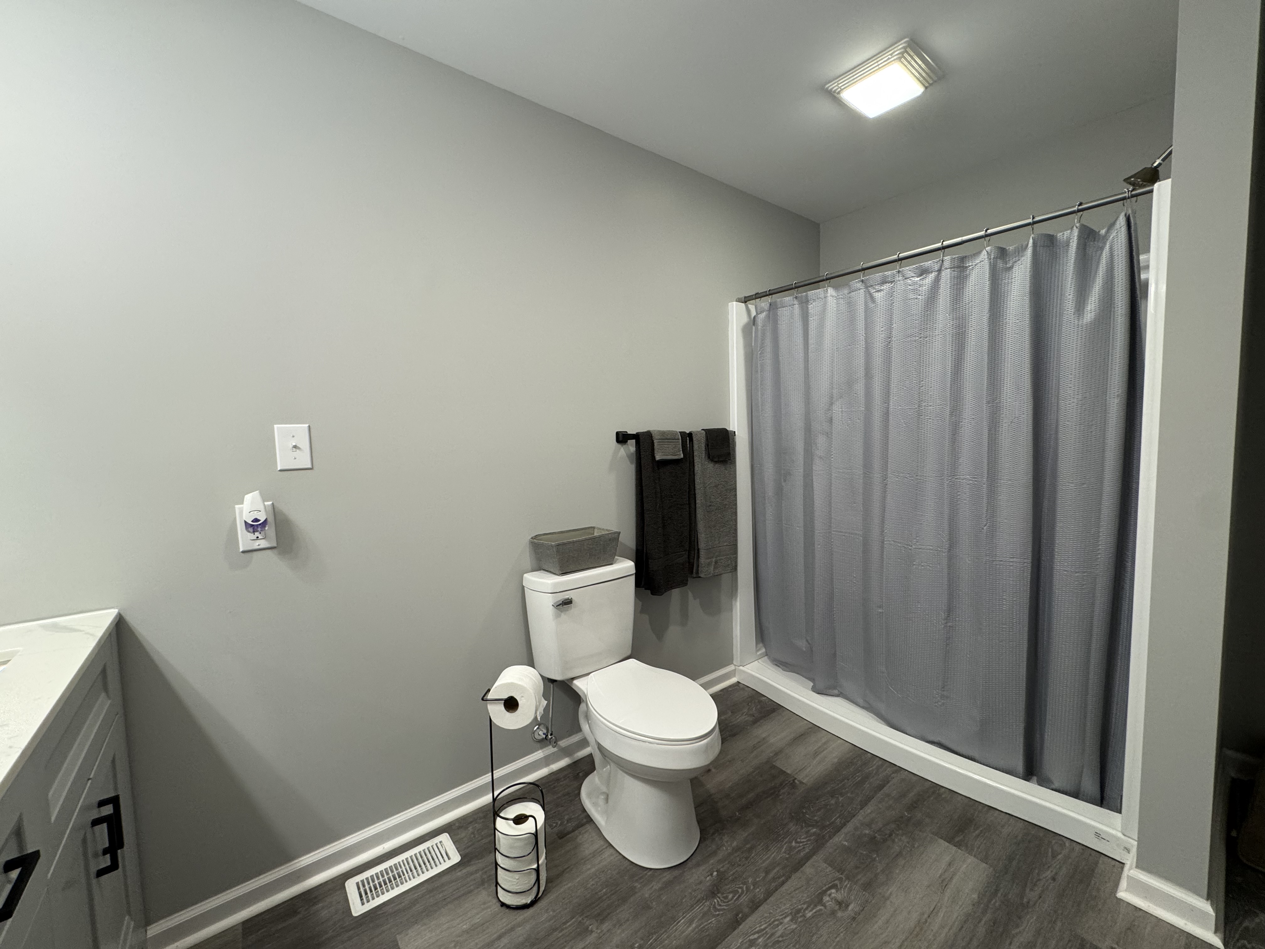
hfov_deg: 102.1
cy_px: 474
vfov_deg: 85.7
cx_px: 632
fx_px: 512
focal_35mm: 14
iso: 200
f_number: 2.2
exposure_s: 1/60
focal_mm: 2.22
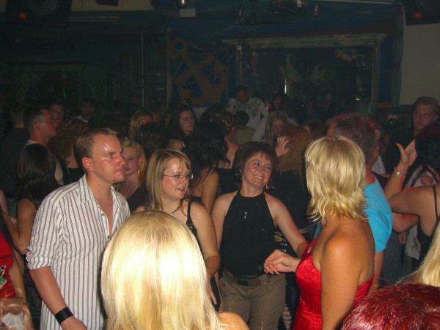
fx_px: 483
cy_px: 165
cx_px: 220
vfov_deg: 37.7
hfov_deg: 49.0
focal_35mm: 38
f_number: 2.8
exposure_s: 1/60
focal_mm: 7.9
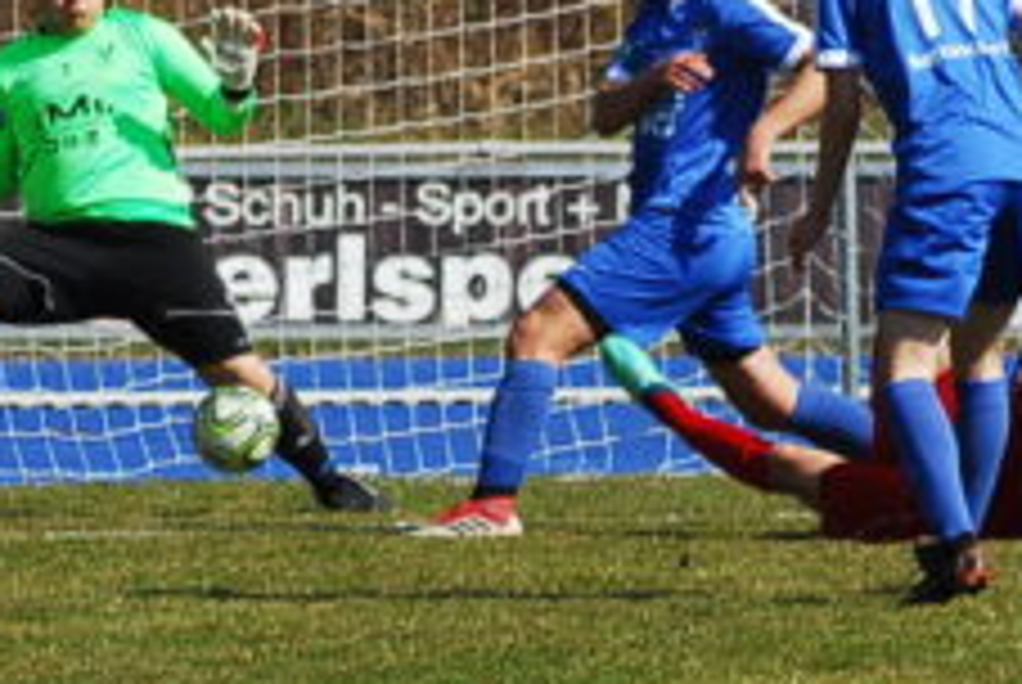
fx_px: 26682
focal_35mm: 939
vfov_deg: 1.5
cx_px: 527
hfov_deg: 2.2
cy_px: 500
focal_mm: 185
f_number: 5.6
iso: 100
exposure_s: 1/500
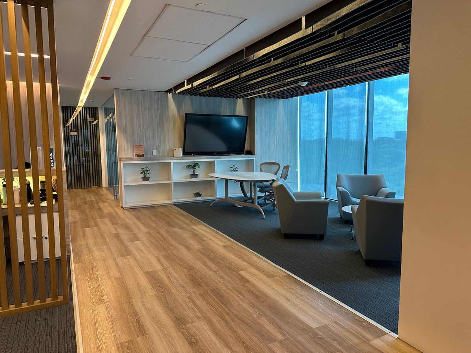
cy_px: 176
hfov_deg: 71.6
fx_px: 327
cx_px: 236
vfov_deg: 56.8
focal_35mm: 24
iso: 250
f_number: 1.78
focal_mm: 6.86
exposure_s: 1/60
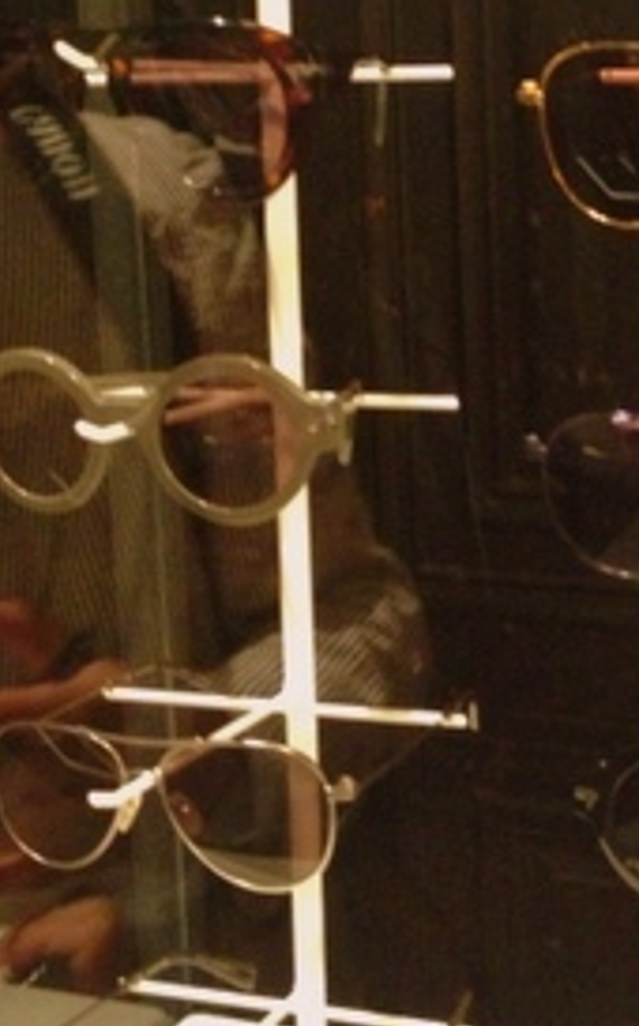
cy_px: 331
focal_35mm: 77
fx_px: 2151
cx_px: 571
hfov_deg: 16.7
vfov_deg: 26.7
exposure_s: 1/15
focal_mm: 4.13
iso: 640
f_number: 2.4
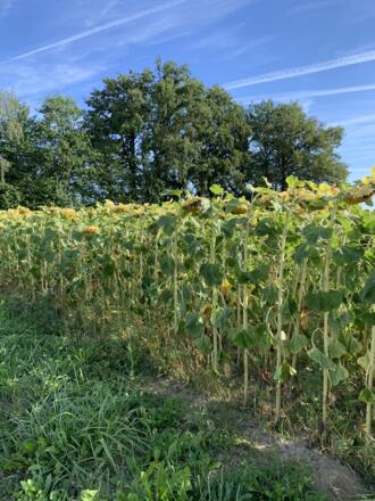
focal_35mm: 26
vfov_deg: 67.3
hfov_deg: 53.1
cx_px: 188
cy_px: 250
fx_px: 376
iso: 25
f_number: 1.8
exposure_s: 1/635
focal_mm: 4.25
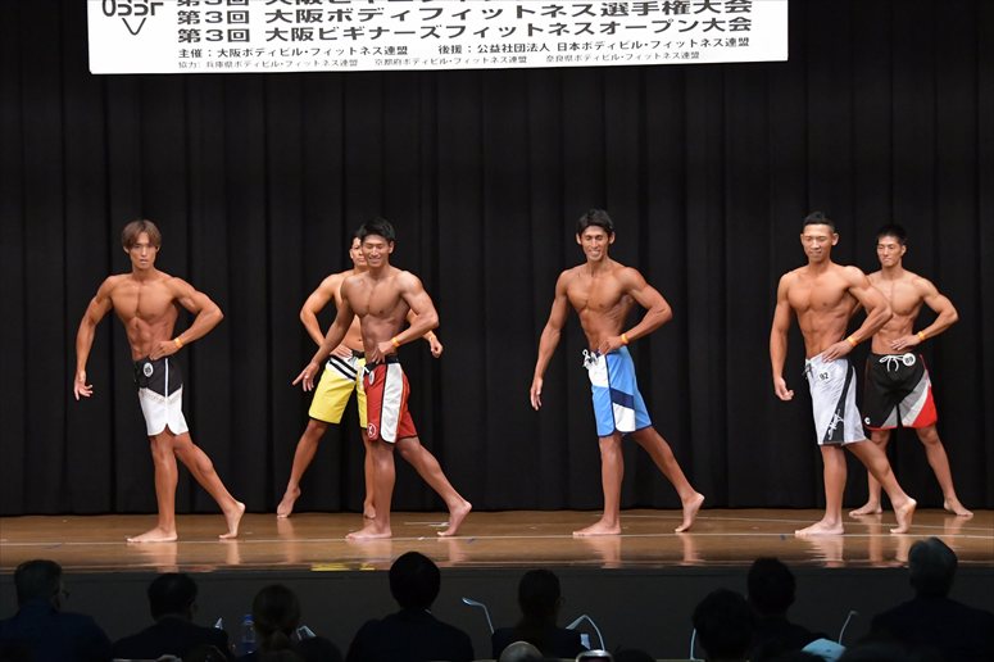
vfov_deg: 10.8
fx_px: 3505
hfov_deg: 16.1
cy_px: 331
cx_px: 497
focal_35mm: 127
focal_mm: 85
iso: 6400
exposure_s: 1/400
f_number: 5.6
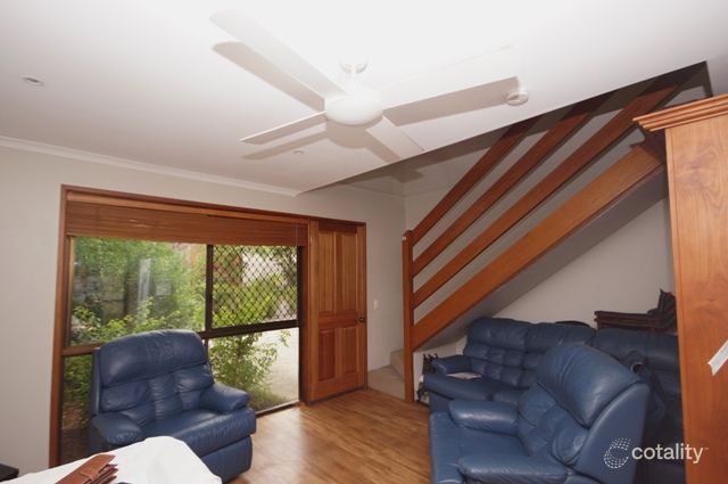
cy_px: 242
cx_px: 364
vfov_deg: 71.9
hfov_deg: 95.1
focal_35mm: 16
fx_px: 333
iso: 500
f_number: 4.5
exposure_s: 1/60
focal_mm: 11
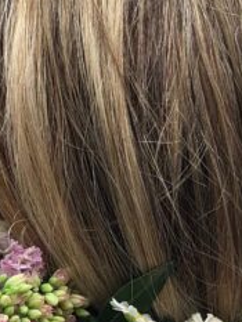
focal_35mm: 241
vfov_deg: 8.2
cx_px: 113
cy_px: 293
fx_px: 2244
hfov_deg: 6.2
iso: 25
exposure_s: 1/100
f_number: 2.4
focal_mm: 6
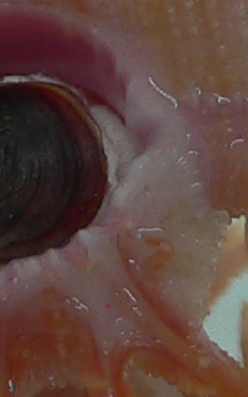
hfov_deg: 5.7
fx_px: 2488
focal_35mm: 230
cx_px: -29
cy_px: 125
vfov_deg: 9.1
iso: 80
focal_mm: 4.6
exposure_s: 1/60
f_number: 2.8
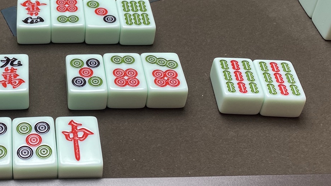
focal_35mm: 62
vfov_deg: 19.0
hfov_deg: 32.4
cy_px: 11
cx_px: 42
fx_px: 544
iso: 80
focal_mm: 4.25
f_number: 1.8
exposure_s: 1/120
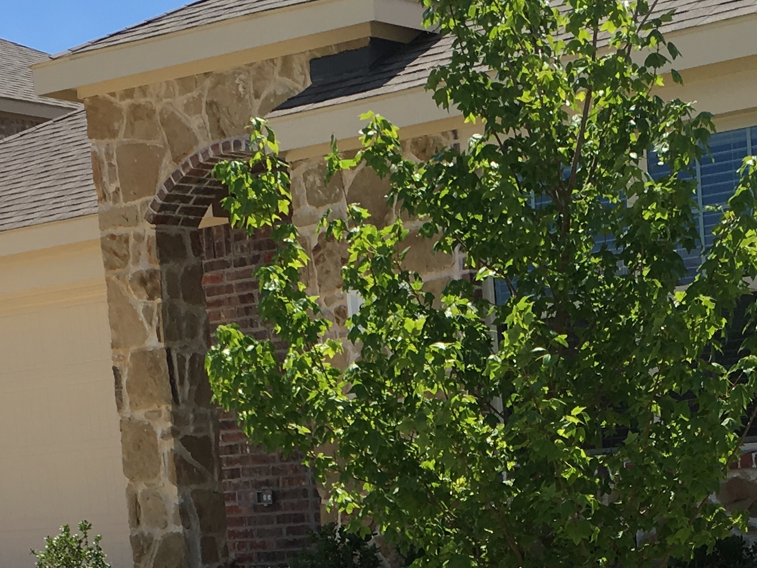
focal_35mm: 87
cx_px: 488
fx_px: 1903
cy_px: 707
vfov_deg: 16.2
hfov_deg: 22.4
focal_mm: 4.15
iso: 25
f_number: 2.2
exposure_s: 1/1202
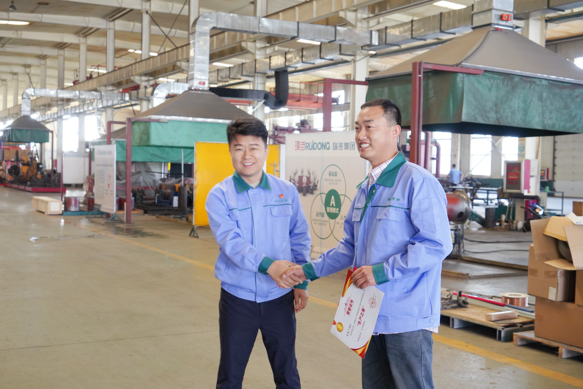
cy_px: 194
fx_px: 745
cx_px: 292
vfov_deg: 29.3
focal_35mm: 46
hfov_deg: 42.7
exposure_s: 1/50
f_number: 5.6
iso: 1600
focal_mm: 46
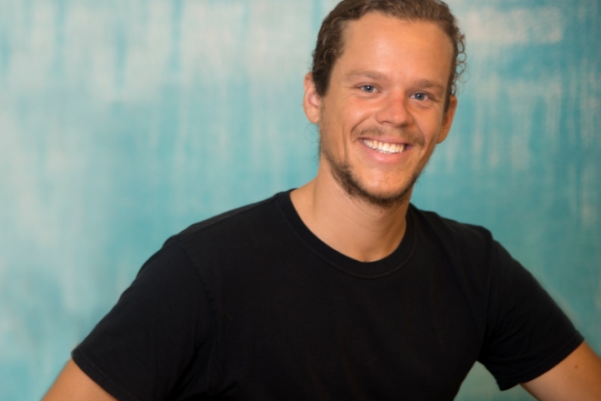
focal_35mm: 127
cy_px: 186
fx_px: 2121
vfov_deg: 10.8
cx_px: 264
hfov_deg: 16.1
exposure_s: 1/125
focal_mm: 105
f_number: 2.8
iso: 200
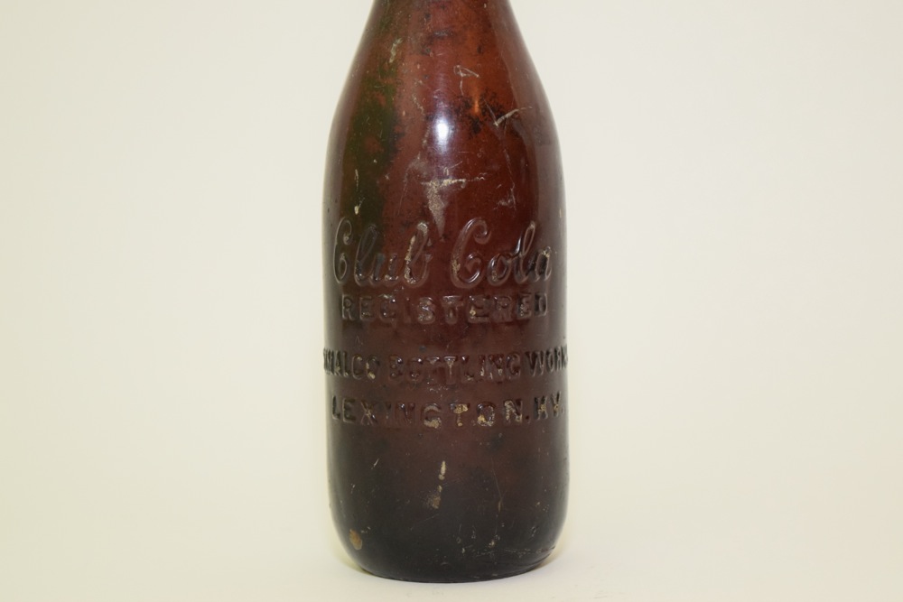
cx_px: 452
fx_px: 2070
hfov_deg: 24.6
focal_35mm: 82
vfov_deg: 16.6
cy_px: 301
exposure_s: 1/60
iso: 1800
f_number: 5.6
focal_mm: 55
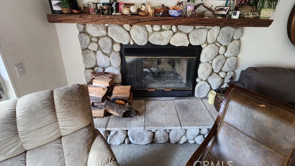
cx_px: 155
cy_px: 55
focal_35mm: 15
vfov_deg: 68.6
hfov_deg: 102.9
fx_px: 117
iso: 320
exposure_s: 1/40
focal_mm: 2.2
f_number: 2.2
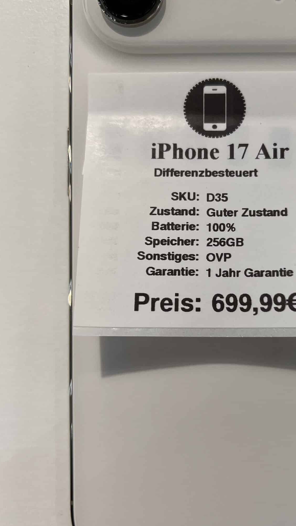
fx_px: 502
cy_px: 257
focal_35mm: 36
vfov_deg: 55.3
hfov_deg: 32.3
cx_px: 218
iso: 32
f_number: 1.5
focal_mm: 5.7
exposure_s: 1/125
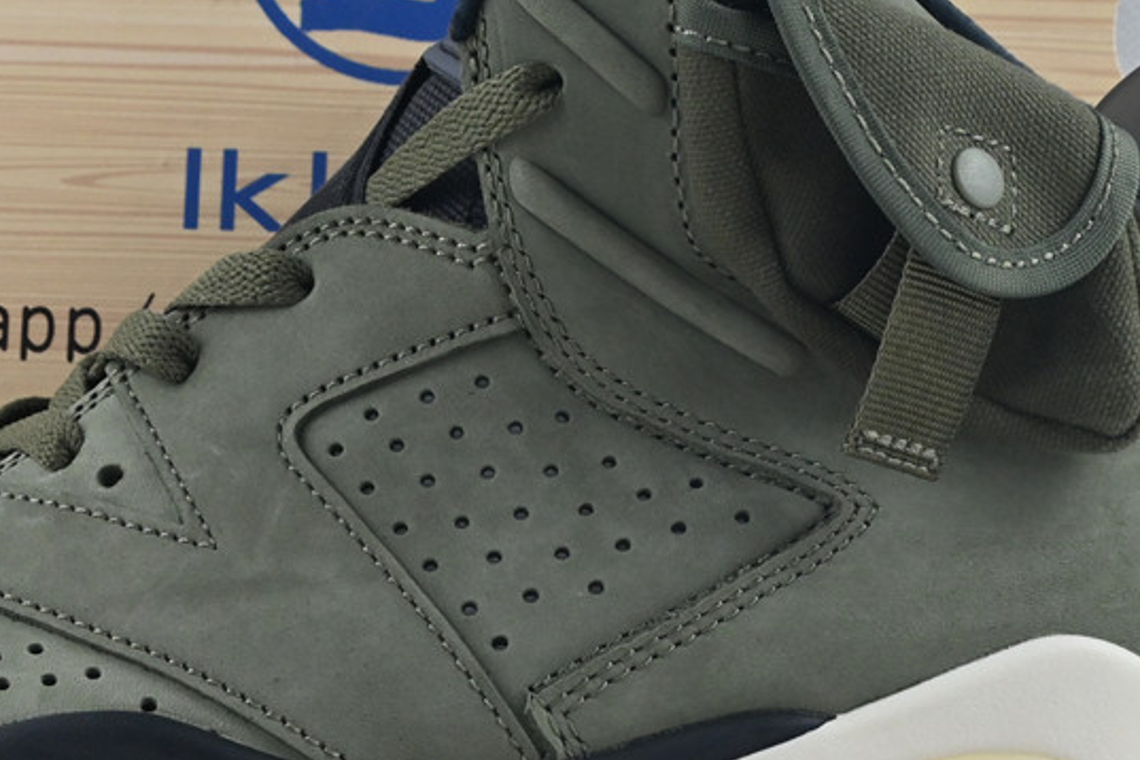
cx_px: 346
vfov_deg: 12.9
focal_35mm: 106
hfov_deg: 19.3
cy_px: 520
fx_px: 3342
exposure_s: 1/160
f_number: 10
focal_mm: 31.5
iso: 1000
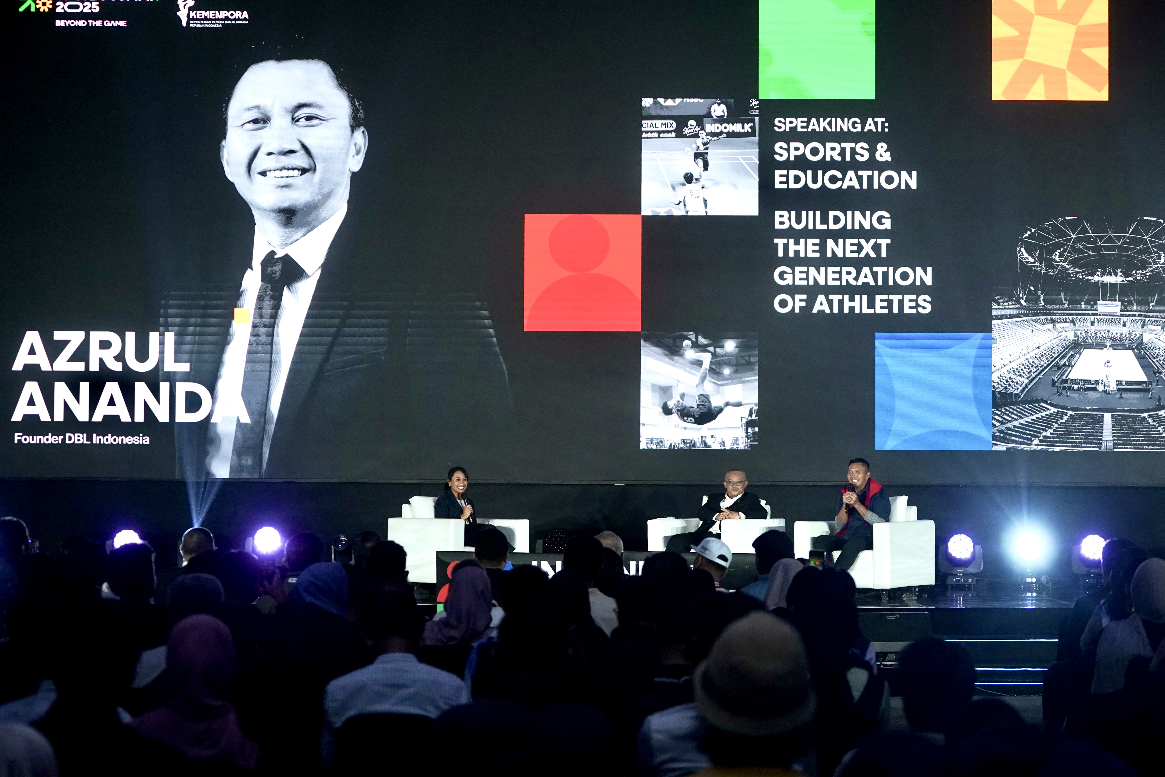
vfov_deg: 15.7
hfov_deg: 23.4
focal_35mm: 87
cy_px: 393
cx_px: 633
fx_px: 2815
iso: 3200
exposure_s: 1/200
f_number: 4
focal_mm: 77
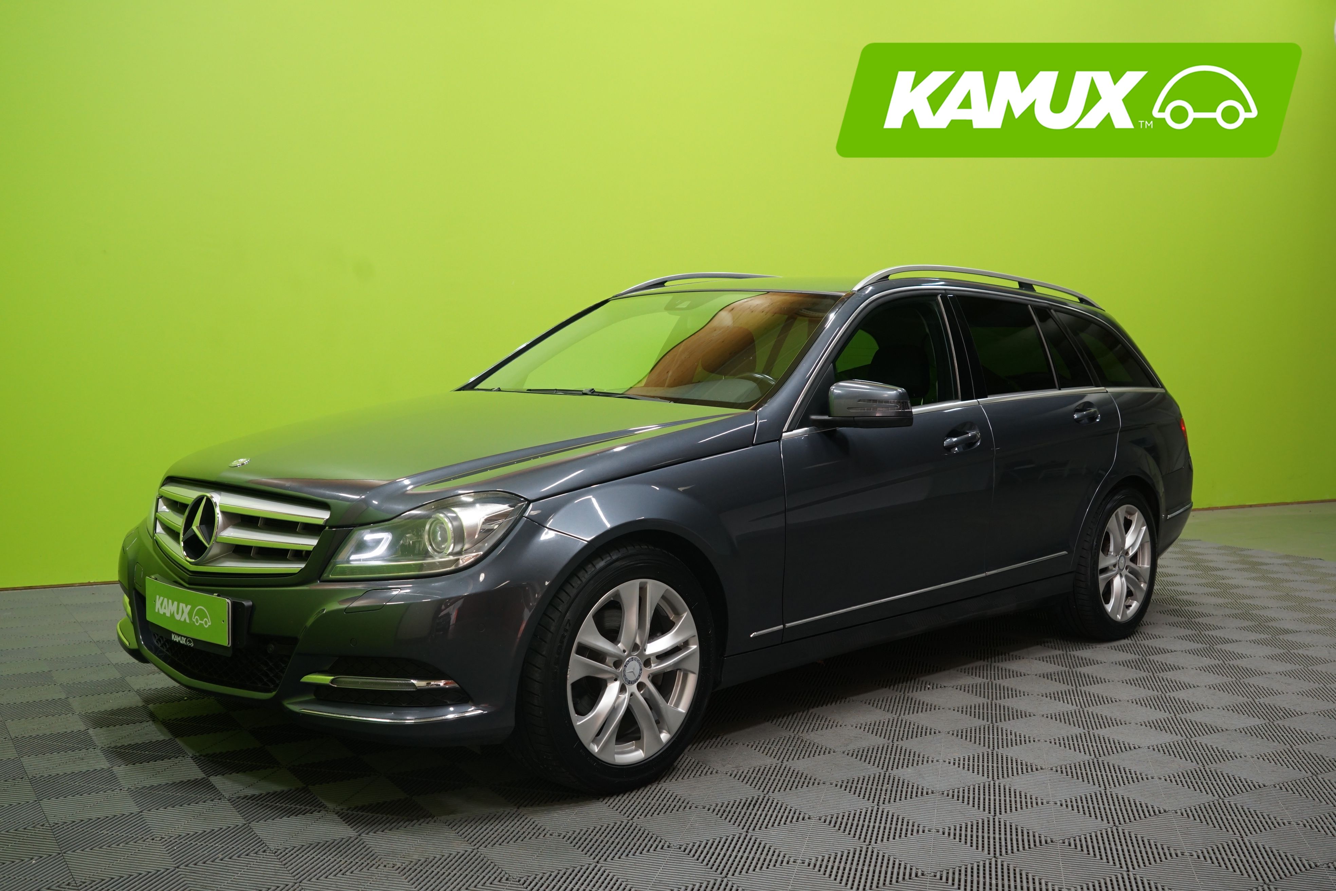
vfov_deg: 37.9
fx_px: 1299
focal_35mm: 35
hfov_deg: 54.4
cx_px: 668
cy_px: 446
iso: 800
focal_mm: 35
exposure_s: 1/20
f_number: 5.6
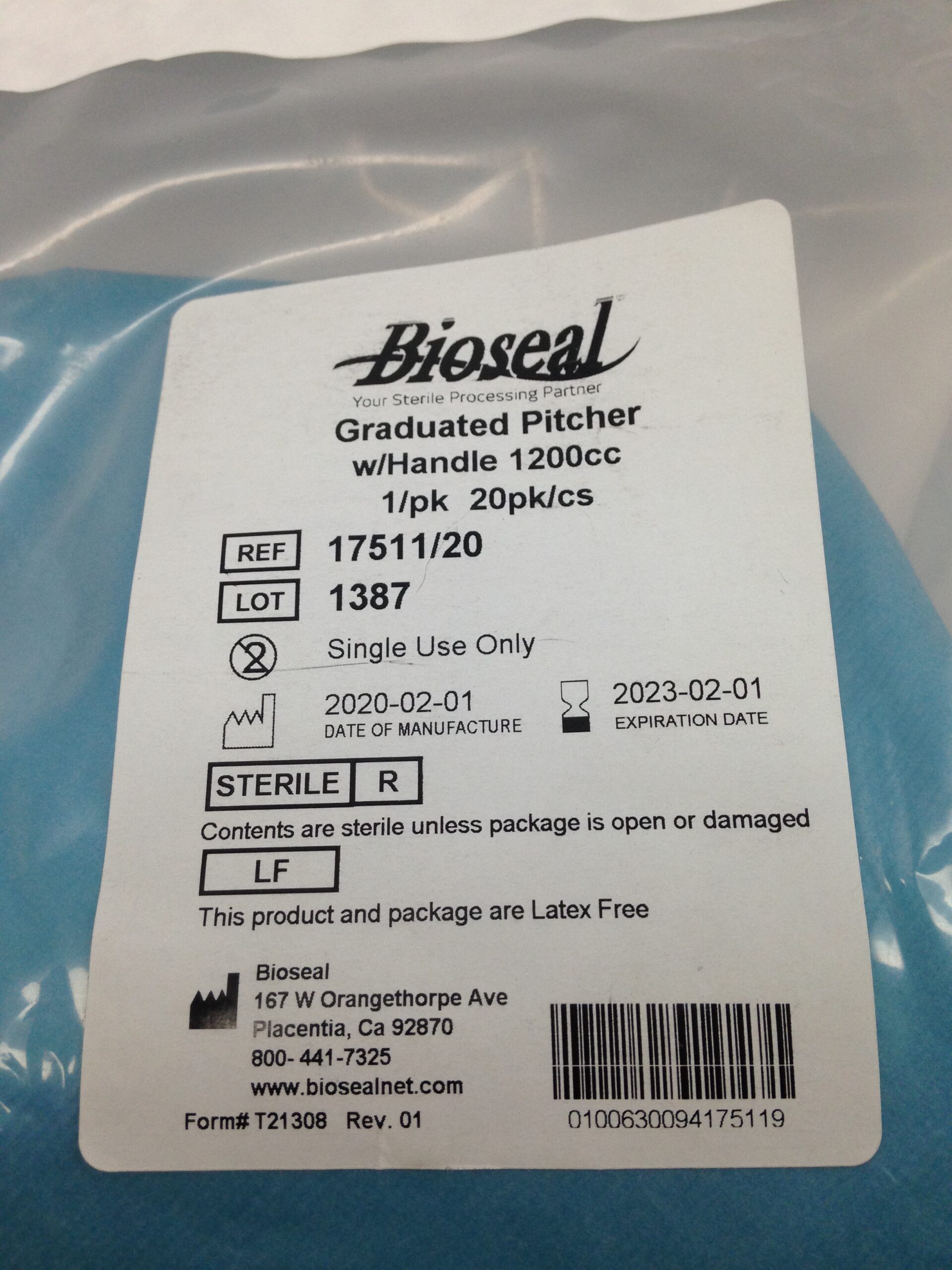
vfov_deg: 55.4
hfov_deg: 42.9
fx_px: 1210
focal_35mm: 33
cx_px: 476
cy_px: 635
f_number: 2.4
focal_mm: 4.12
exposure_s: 1/120
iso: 80
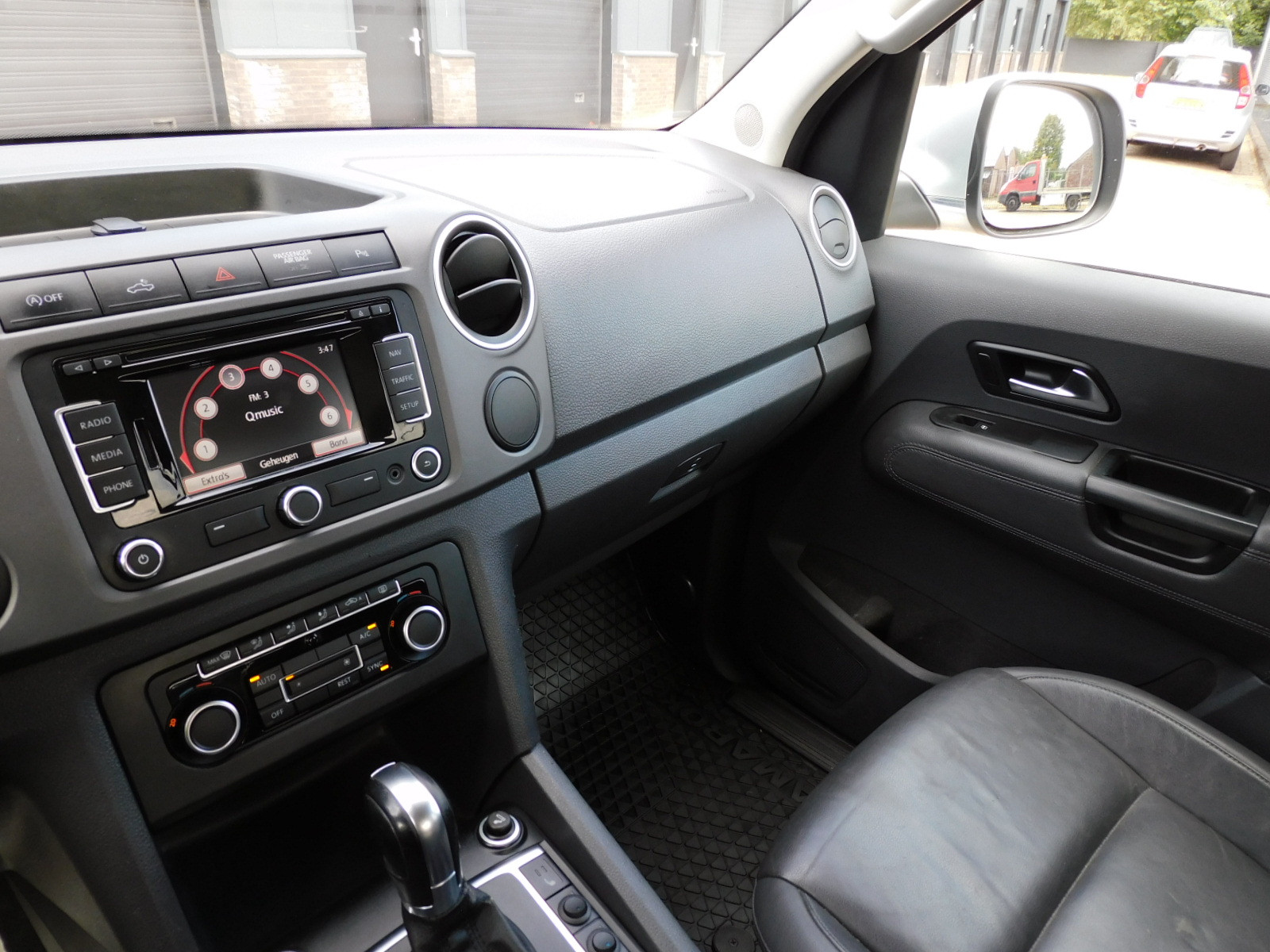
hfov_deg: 71.6
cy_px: 476
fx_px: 881
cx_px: 635
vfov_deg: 56.8
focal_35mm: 24
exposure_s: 1/60
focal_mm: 4.3
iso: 125
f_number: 3.3
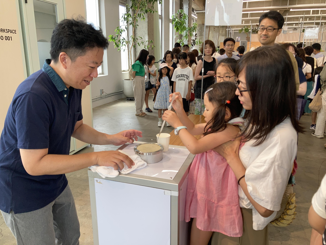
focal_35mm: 28
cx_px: 163
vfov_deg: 49.7
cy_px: 122
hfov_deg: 63.4
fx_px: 264
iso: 80
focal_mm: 4
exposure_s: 1/121
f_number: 1.8
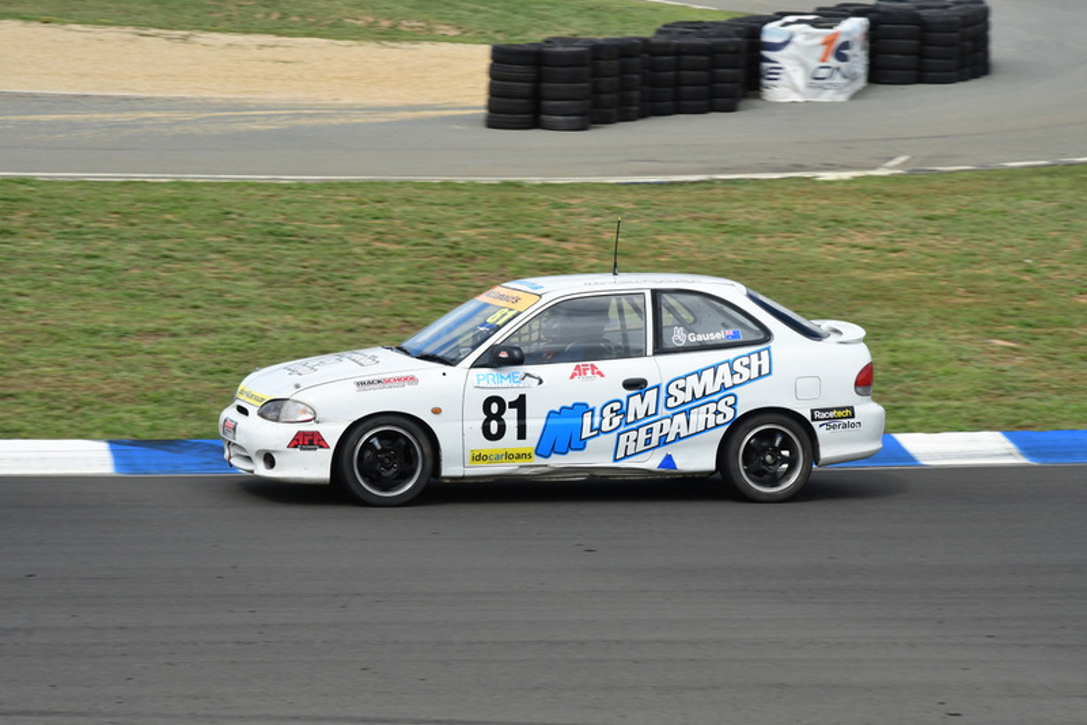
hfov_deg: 17.1
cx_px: 544
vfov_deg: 11.4
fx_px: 3624
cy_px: 362
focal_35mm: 120
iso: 400
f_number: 11
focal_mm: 80
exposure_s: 1/400
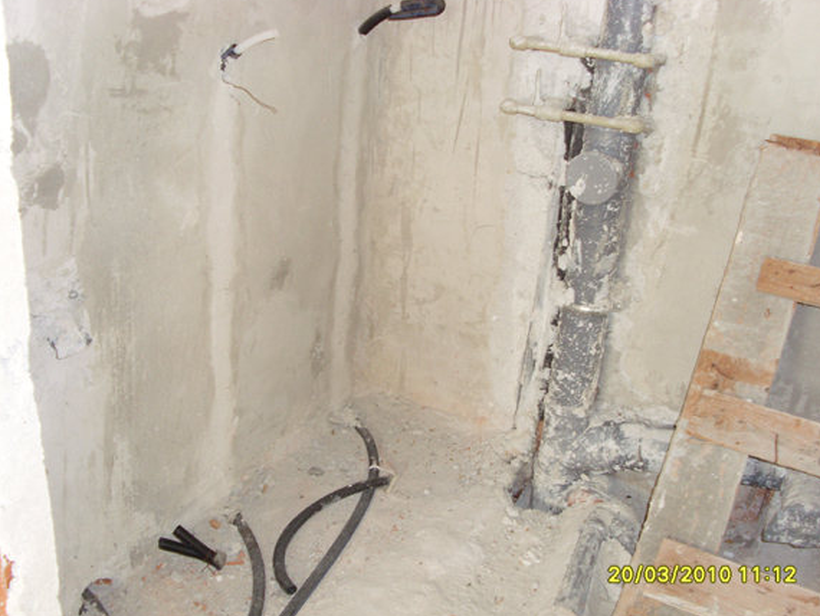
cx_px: 419
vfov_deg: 36.0
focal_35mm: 40
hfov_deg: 46.8
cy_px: 314
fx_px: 948
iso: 100
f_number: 3
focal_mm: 6.3
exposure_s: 1/45
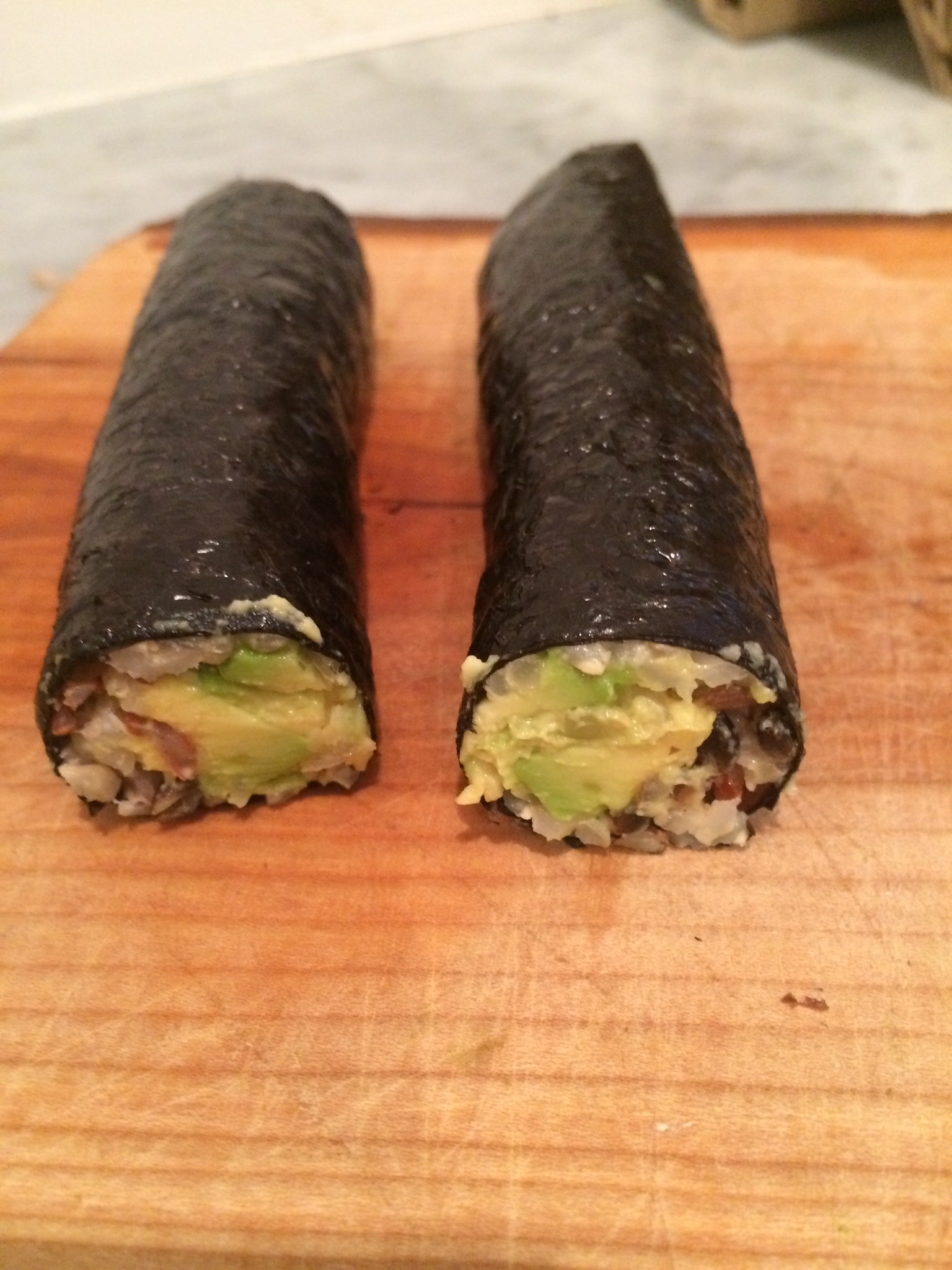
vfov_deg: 61.7
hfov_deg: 48.2
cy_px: 635
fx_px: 1063
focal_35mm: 29
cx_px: 476
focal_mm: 4.15
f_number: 2.2
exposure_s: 1/15
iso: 320
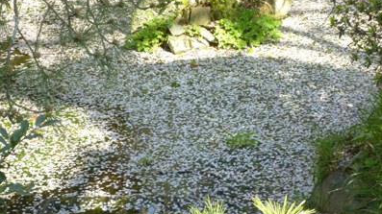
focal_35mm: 123
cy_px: 131
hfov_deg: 17.4
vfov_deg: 9.8
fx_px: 1245
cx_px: 191
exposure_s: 1/100
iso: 400
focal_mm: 20
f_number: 6.5
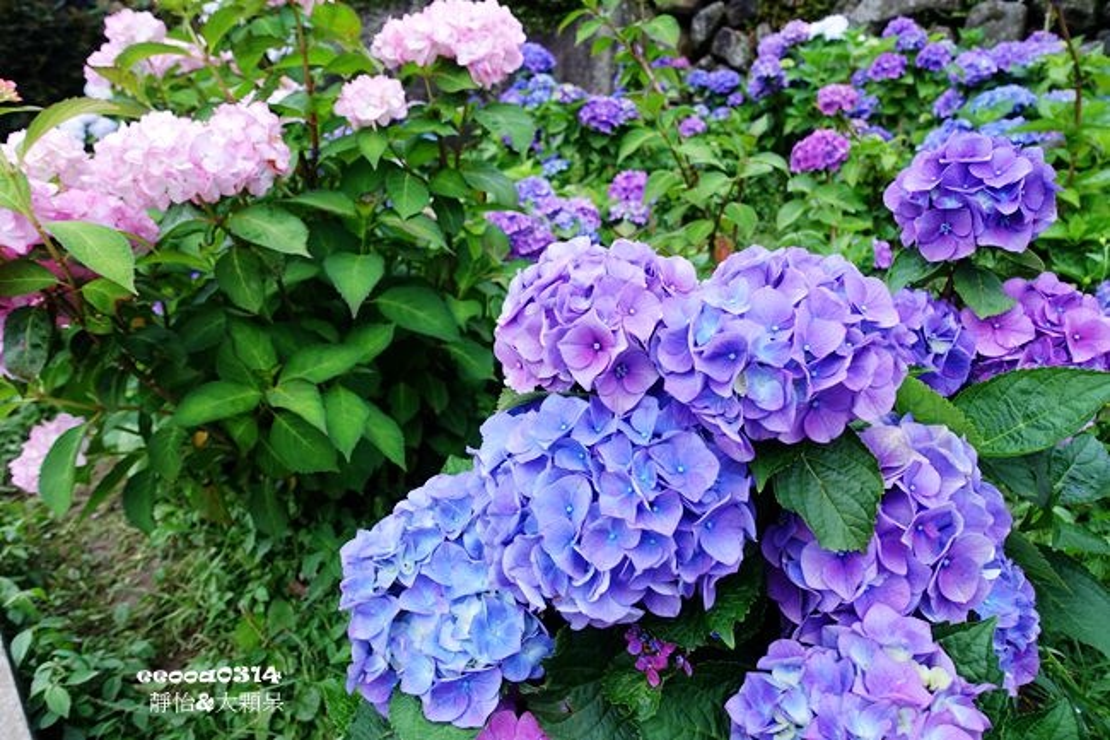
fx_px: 740
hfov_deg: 73.8
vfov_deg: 53.1
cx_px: 555
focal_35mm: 24
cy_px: 370
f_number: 3.2
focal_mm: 8.8
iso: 125
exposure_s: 1/80
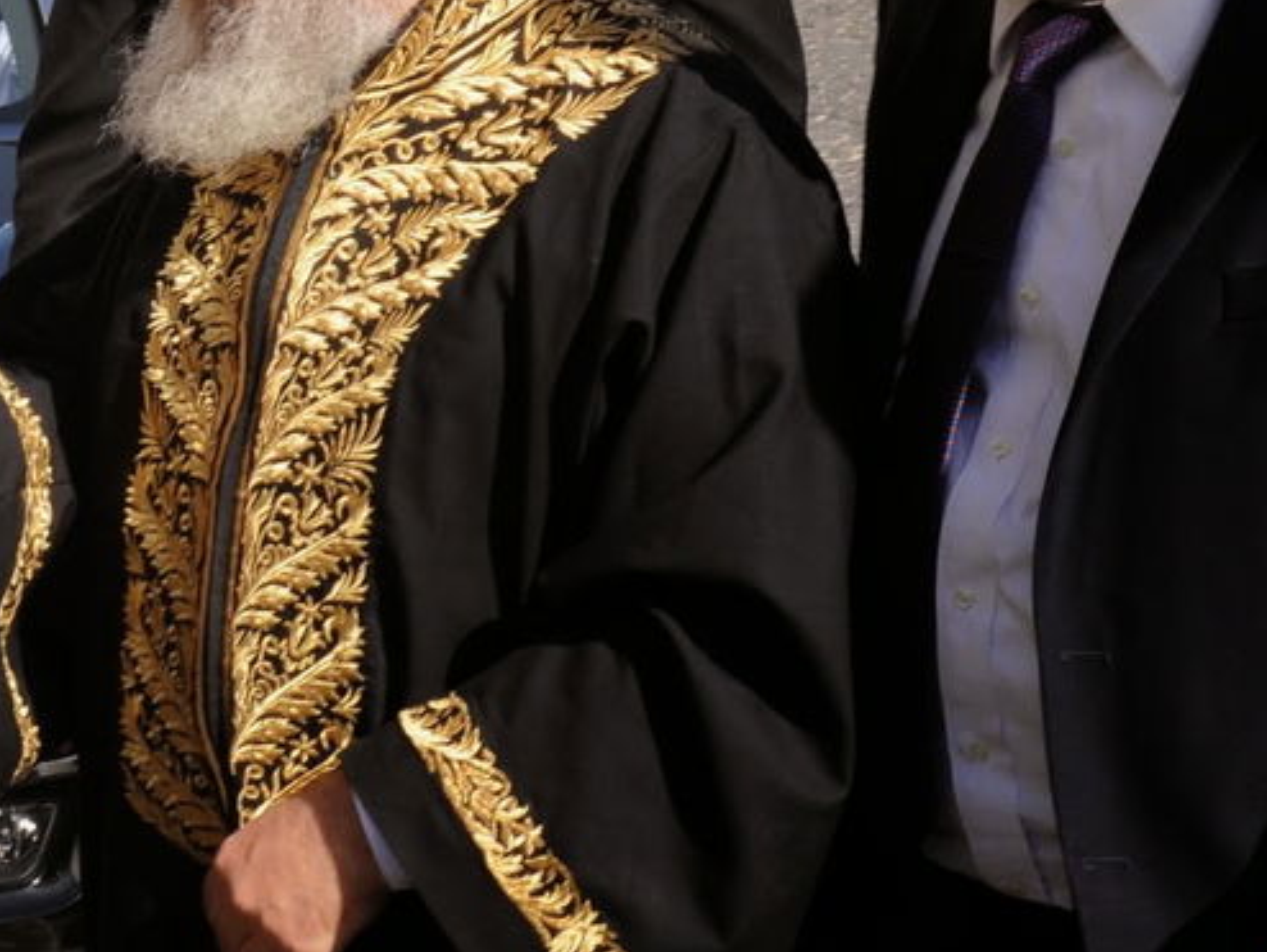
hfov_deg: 14.1
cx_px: -200
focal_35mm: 136
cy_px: -24
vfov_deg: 10.8
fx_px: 4980
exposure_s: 1/125
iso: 640
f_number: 22
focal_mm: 50
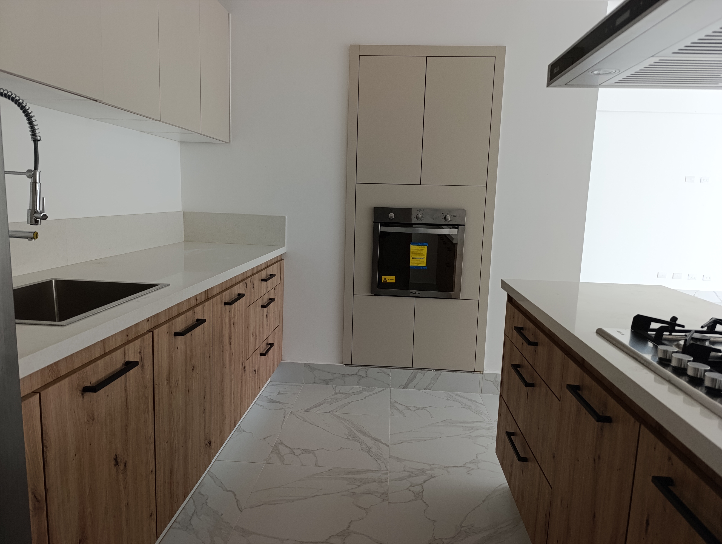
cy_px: 272
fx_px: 480
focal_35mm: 23
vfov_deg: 59.0
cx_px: 361
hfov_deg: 73.8
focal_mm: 6.14
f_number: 1.6
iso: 100
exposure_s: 1/100
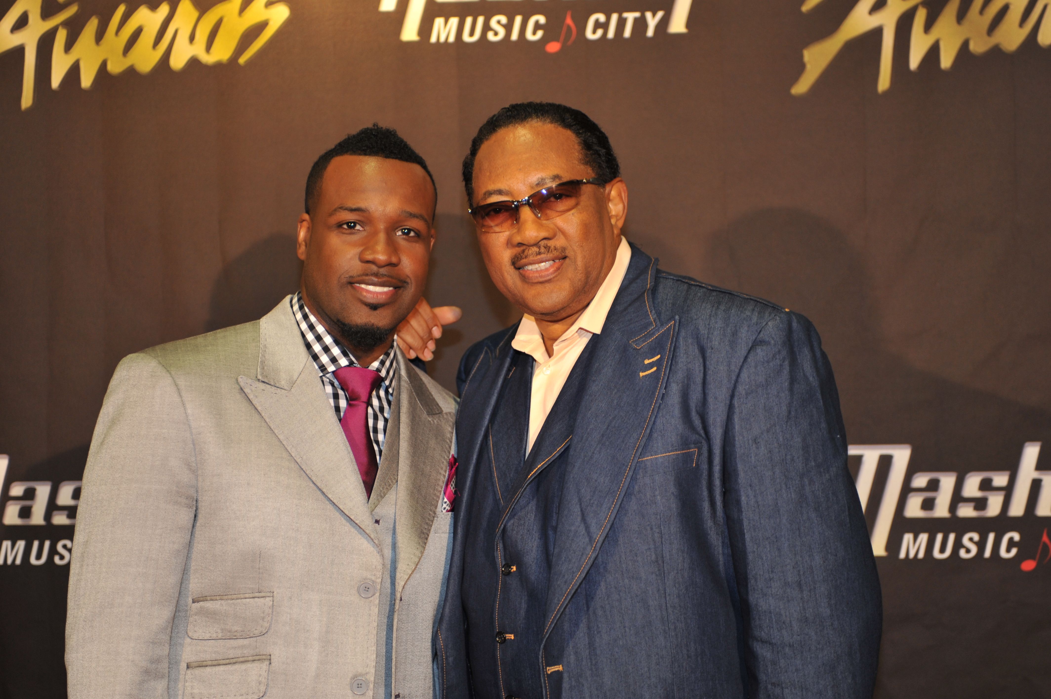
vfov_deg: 19.4
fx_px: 2042
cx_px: 526
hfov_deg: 28.9
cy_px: 350
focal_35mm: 70
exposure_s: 1/60
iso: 560
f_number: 2.8
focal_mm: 70
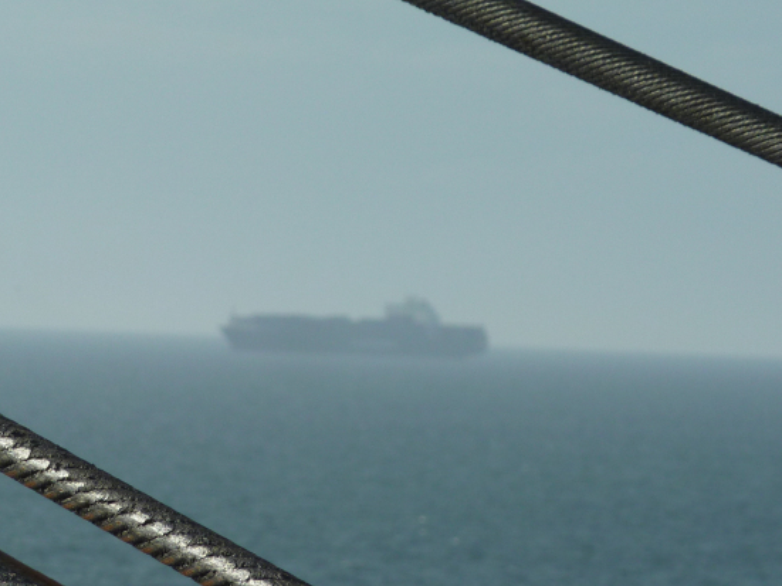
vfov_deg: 3.3
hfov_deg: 4.4
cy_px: 288
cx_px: 186
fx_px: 10164
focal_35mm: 450
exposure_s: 1/640
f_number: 5.6
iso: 80
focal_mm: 39.7
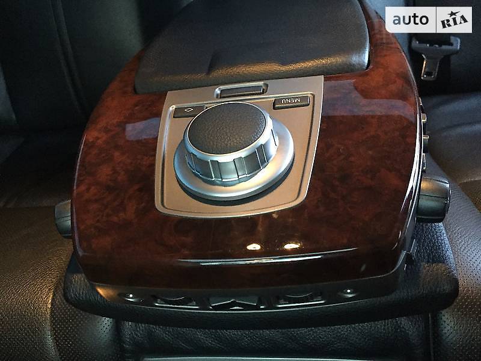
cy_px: 180
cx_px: 240
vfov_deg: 48.2
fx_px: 403
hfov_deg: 61.7
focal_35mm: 29
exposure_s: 1/17
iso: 400
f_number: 2.2
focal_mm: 4.2
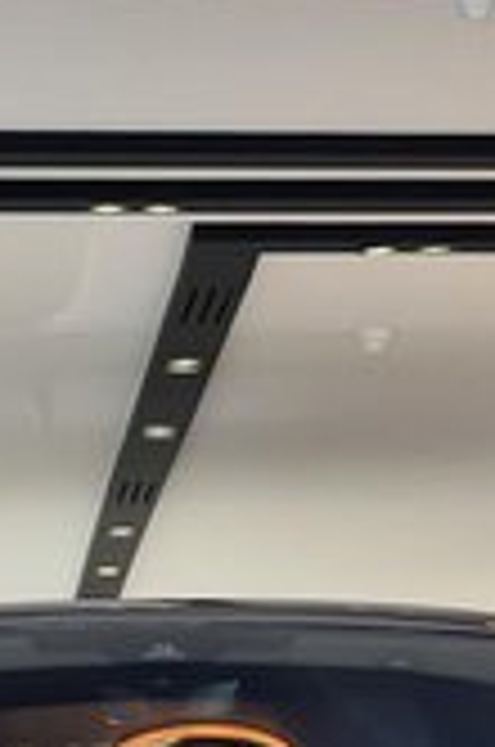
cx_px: 180
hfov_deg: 5.9
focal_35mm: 232
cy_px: 846
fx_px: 4805
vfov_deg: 8.8
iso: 200
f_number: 2.8
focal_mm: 9
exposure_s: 1/100
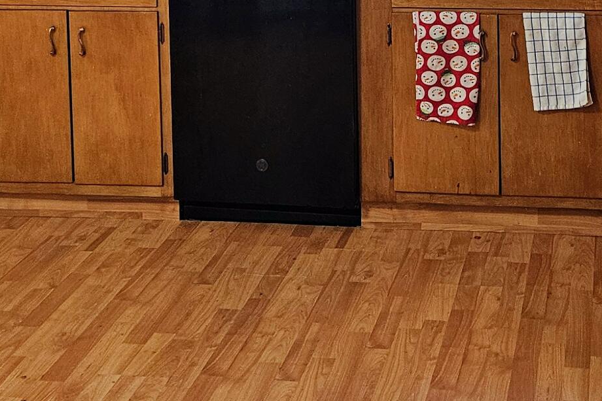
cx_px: 436
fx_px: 1304
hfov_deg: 25.7
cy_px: -144
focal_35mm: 78
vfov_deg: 16.4
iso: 640
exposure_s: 1/120
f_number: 1.8
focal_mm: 5.4
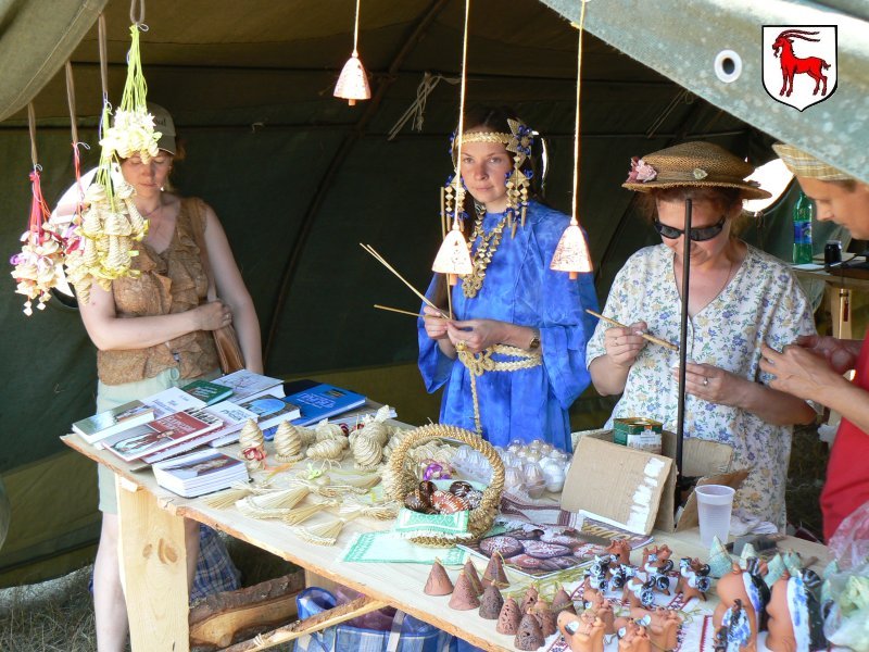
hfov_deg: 38.2
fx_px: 1255
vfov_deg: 29.1
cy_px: 326
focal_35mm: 50
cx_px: 434
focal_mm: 8.3
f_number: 4
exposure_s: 1/100
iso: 80
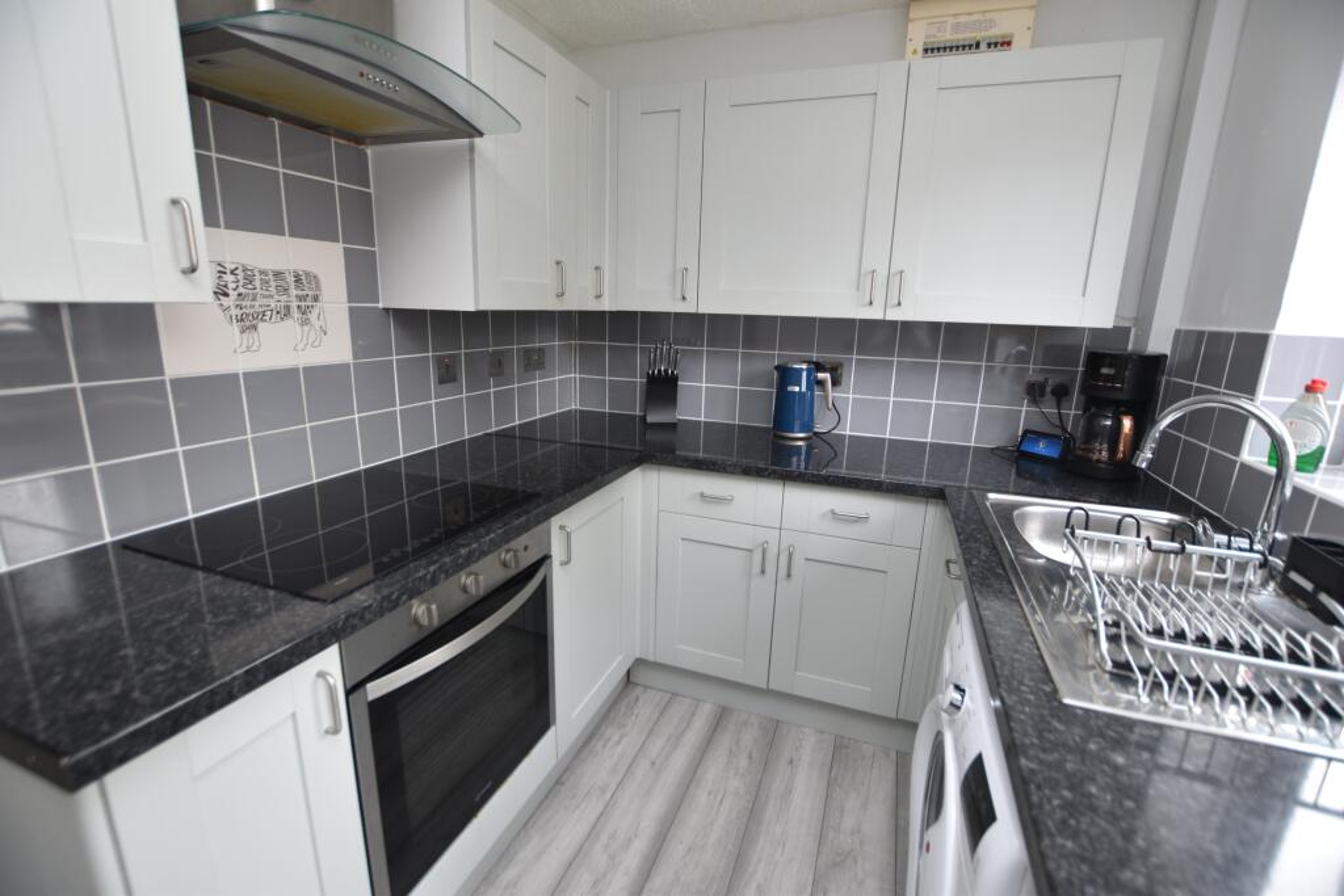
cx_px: 672
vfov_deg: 77.3
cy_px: 448
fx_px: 560
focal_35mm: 15
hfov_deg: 100.4
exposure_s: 1/15
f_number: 3.5
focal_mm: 10
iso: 100
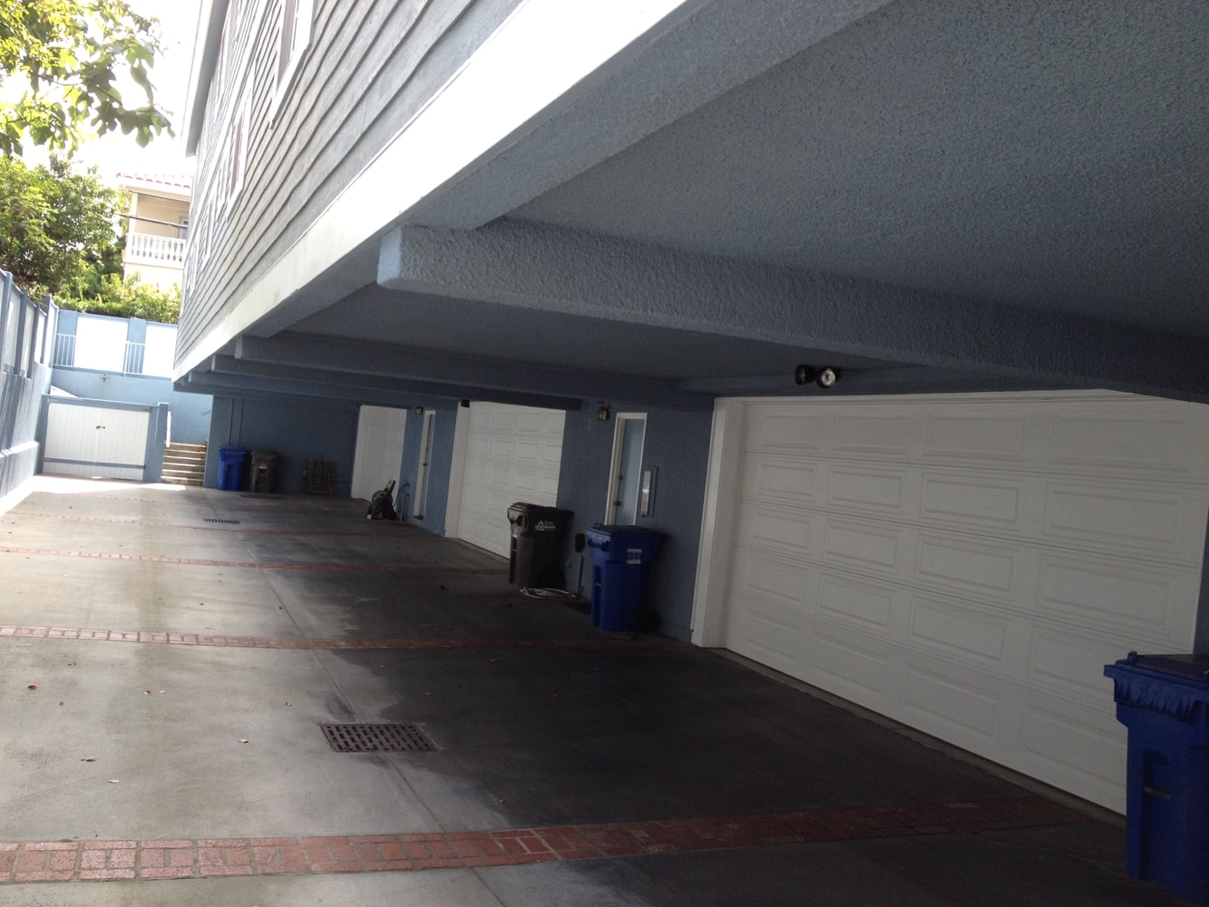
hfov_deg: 52.6
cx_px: 604
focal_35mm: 35
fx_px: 1223
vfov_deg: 40.7
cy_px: 454
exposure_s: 1/233
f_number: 2.4
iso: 64
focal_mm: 4.28
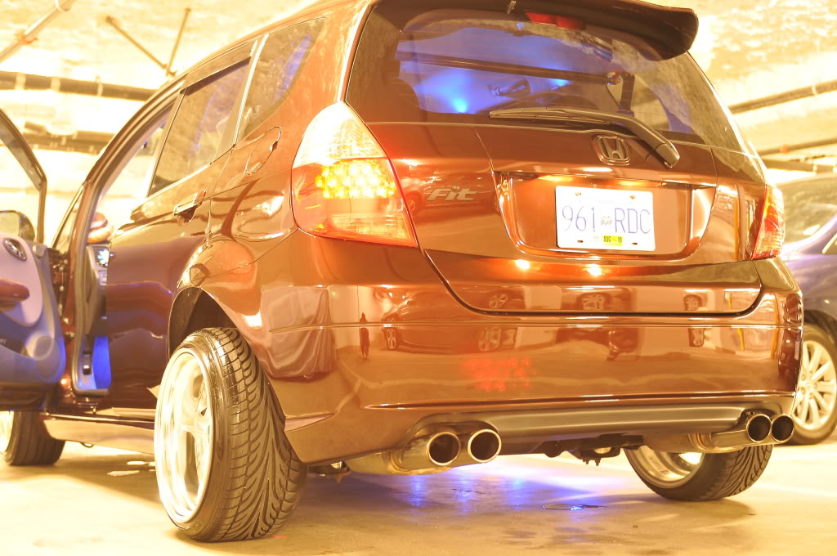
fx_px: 1219
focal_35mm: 52
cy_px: 278
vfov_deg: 25.7
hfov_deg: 37.9
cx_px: 418
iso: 400
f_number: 2.8
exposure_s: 1/1.3
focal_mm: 35
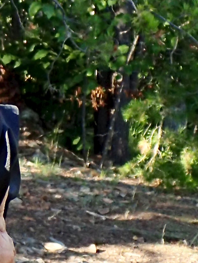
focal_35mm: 221
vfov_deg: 8.9
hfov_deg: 6.4
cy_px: 35
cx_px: -272
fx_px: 1685
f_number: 2.8
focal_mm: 7.34
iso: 100
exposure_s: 1/160
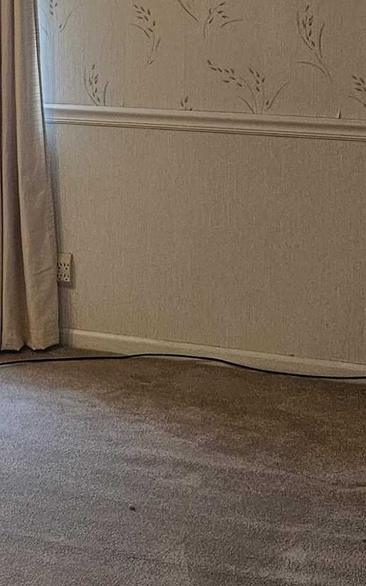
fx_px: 1453
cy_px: 5
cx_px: -240
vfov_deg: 22.0
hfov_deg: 13.3
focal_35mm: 91
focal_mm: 5.4
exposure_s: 1/120
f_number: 1.8
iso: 400
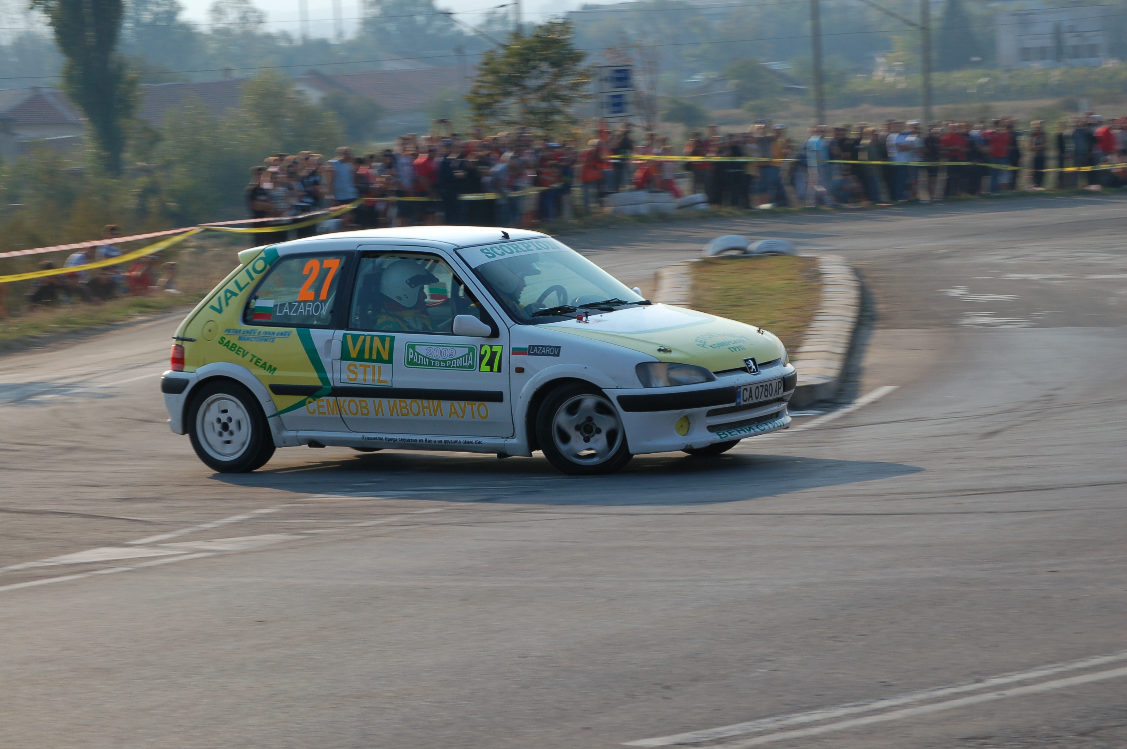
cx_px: 564
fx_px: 3847
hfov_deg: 16.7
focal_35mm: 123
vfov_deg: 11.1
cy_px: 374
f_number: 16
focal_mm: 82
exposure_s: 1/125
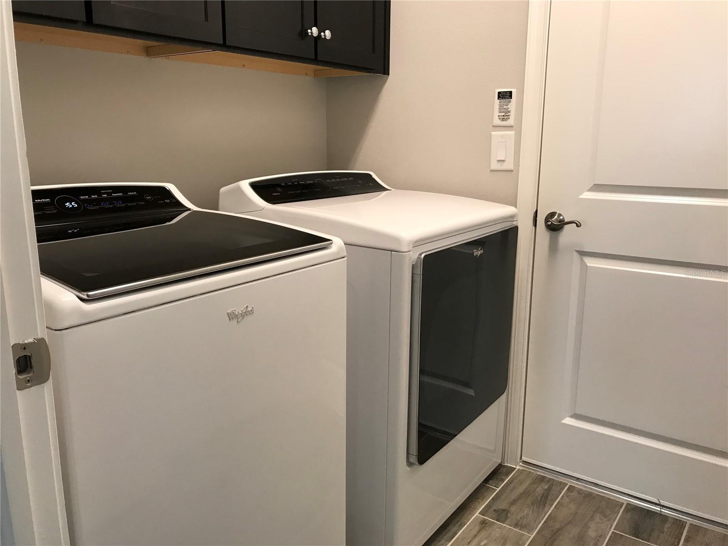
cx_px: 364
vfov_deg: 49.7
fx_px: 589
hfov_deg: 63.4
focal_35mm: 28
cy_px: 273
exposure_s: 1/30
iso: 32
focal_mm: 3.99
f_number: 1.8
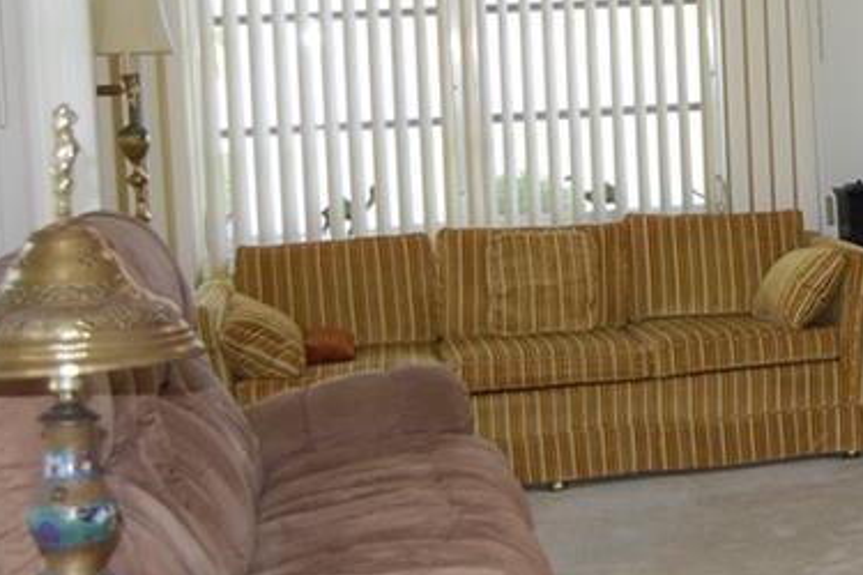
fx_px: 1966
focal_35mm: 82
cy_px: 115
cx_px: 907
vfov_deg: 16.5
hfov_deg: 23.5
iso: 200
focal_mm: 20
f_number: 3.8
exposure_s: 1/60
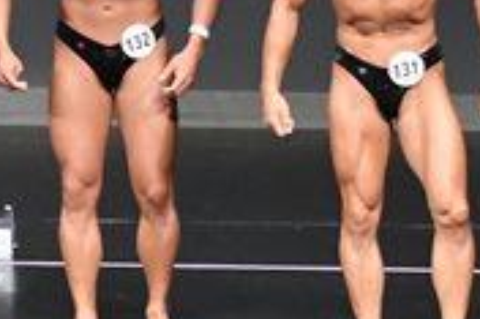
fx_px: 9231
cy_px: -41
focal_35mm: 693
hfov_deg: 3.0
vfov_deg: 2.0
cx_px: -506
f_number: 5.6
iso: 5000
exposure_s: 1/400
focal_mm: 105
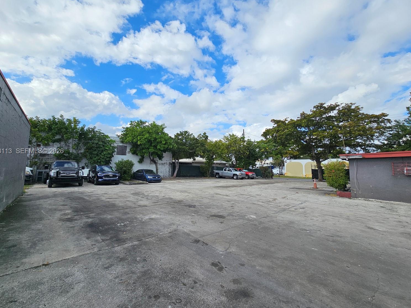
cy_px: 152
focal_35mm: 14
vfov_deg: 85.7
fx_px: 166
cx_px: 199
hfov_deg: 102.0
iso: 50
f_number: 2.2
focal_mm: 2.2
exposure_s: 1/3067
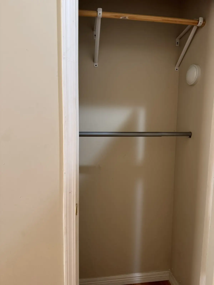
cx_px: 107
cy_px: 142
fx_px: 198
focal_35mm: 24
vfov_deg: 71.6
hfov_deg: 56.8
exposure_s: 1/60
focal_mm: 6.76
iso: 500
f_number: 1.78
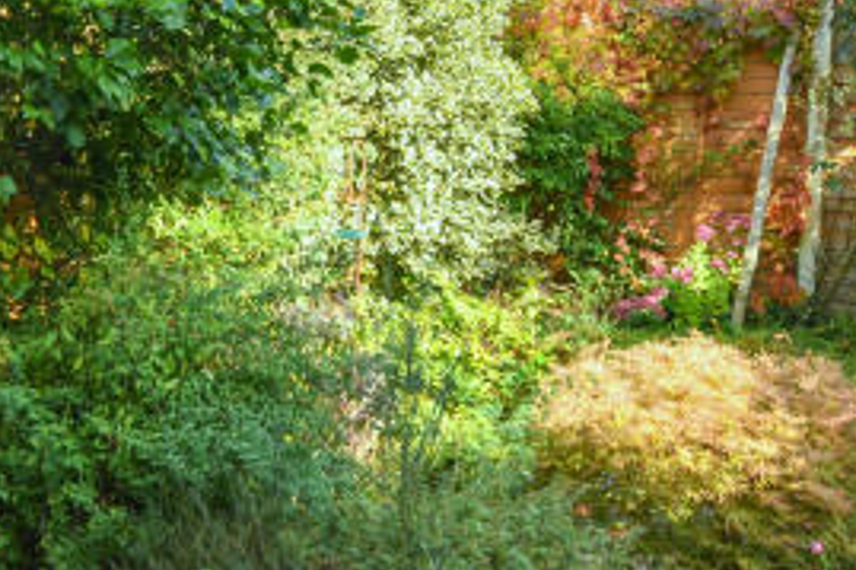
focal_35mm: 61
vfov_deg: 22.2
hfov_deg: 31.6
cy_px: 209
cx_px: 111
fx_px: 1450
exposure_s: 1/160
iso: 320
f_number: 6.3
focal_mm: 16
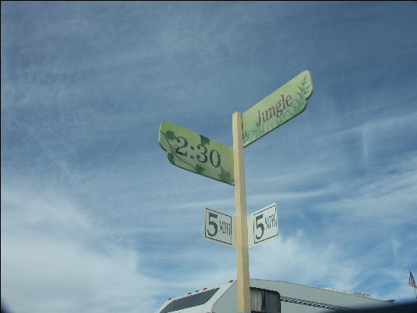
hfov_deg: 60.0
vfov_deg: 46.8
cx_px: 208
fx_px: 361
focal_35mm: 30
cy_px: 156
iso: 100
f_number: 8
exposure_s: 1/640
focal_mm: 7.78
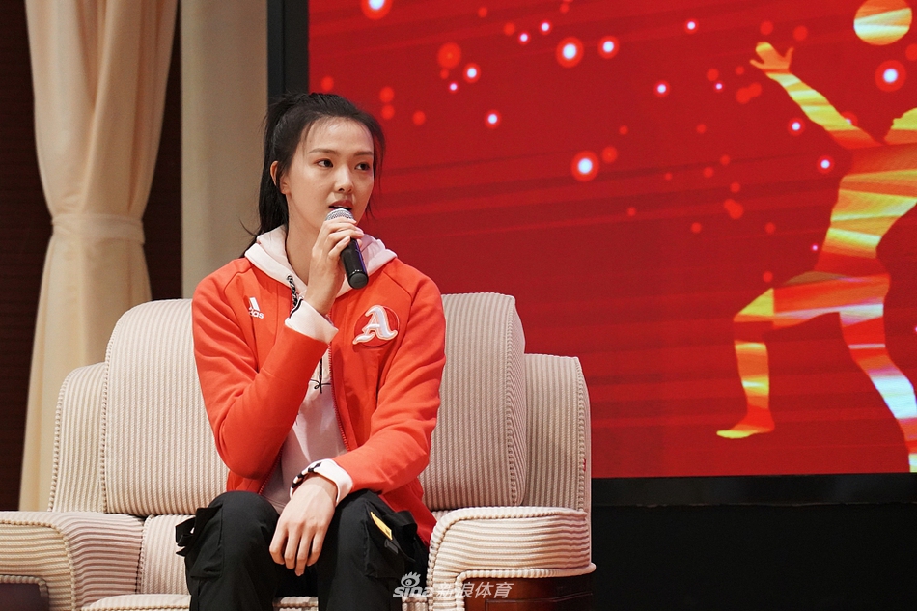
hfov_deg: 13.1
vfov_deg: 8.7
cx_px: 458
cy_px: 306
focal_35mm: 157
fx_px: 3998
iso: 4000
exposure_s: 1/250
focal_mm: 105
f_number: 4
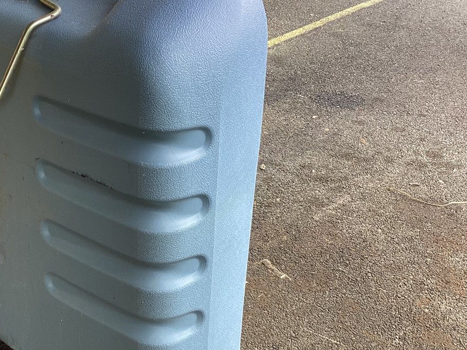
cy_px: 200
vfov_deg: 27.5
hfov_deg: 35.8
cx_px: 156
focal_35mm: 53
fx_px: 715
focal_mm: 3.3
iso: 40
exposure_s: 1/120
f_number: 2.4
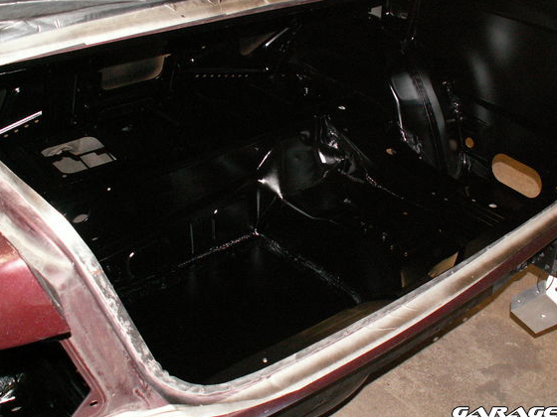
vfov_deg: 35.9
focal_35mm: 40
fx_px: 644
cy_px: 184
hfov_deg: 46.7
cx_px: 304
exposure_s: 1/40
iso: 160
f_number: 2.8
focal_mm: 5.86
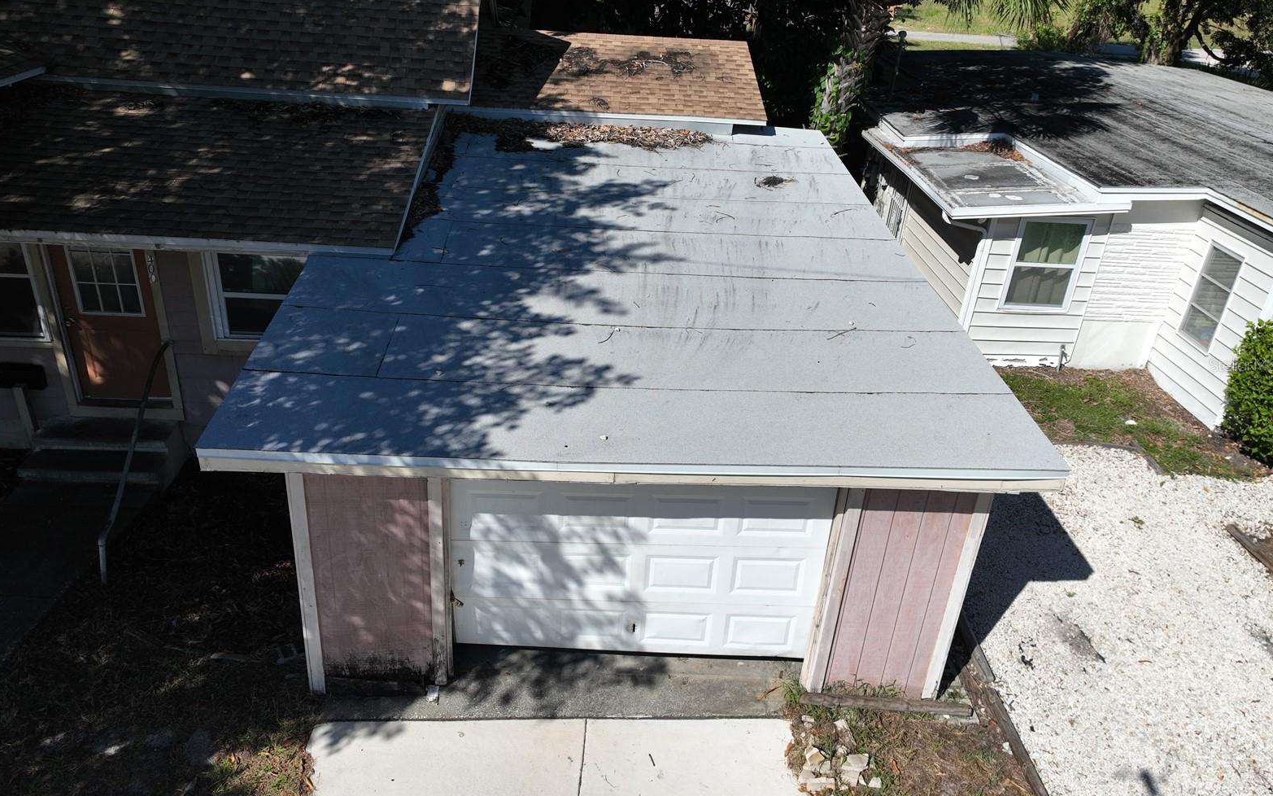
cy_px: 365
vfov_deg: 47.5
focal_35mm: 26
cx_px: 635
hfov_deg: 70.4
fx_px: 902
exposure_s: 1/4000
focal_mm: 12.29
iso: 140
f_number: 2.8
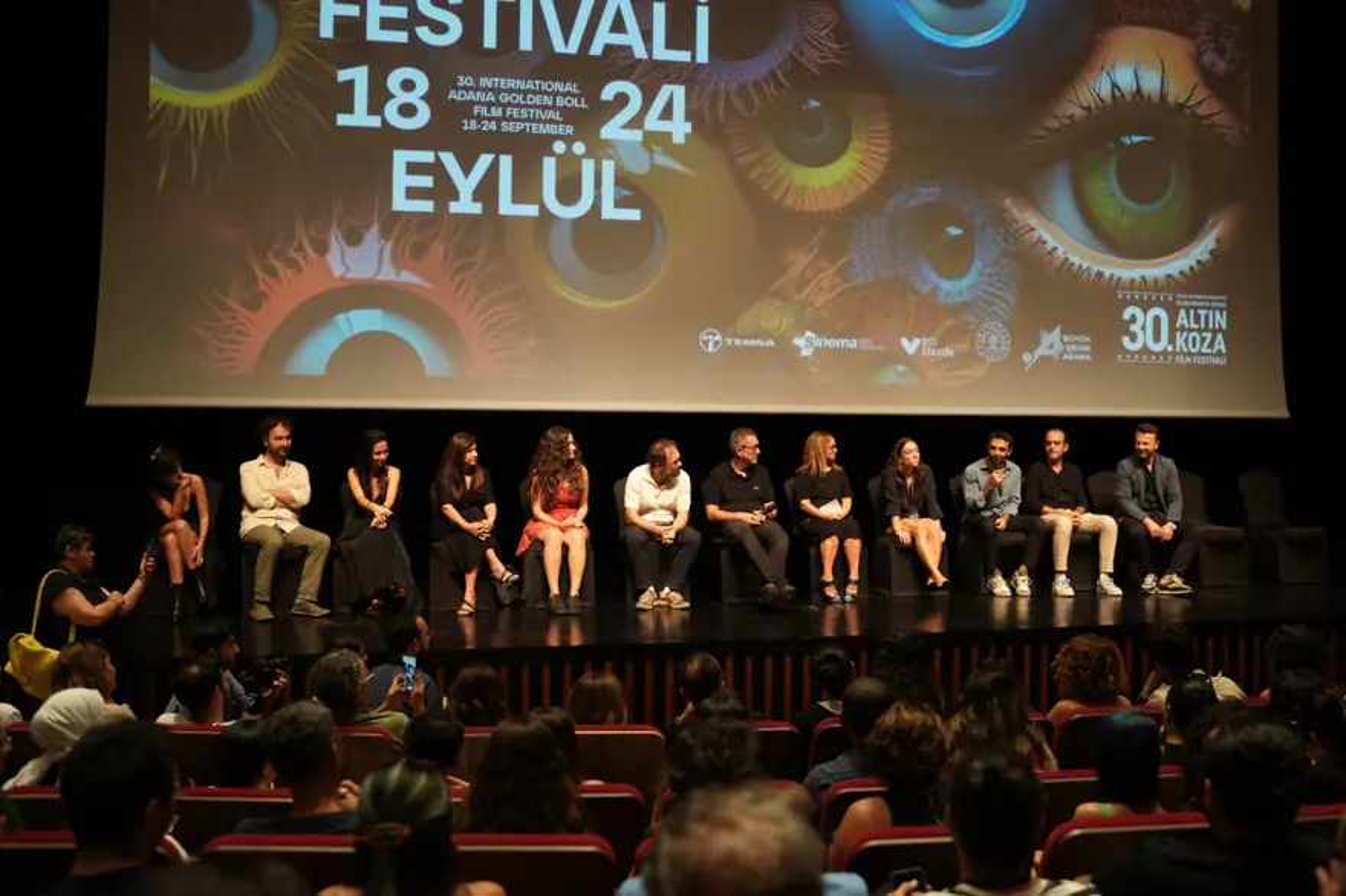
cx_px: 673
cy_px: 448
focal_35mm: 35
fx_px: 1308
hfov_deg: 54.5
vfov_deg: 37.8
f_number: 2.2
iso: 1000
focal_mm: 35
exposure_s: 1/125
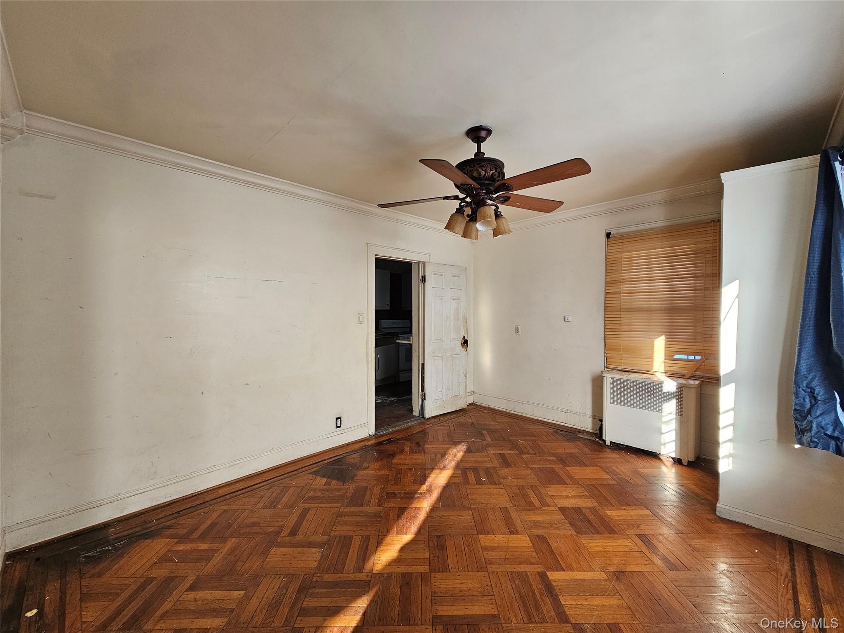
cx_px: 422
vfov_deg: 89.9
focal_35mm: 13
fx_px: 317
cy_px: 316
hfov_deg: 106.2
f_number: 2.2
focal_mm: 2.2
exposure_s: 1/60
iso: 80
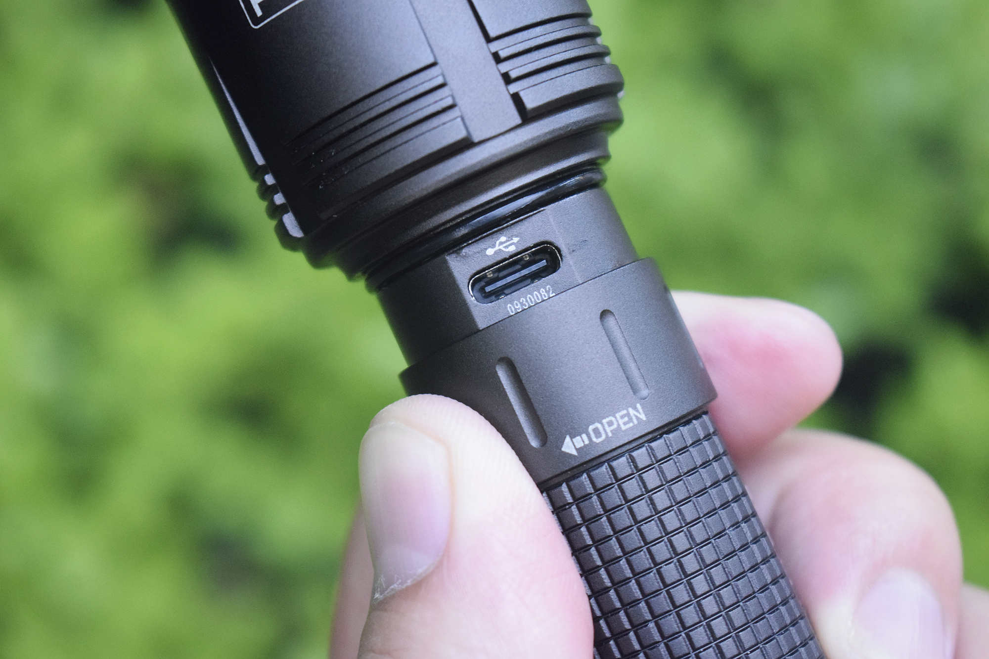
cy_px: 330
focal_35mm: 82
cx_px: 494
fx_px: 2266
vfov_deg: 16.6
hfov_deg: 24.6
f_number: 6.3
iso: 3200
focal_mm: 55
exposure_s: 1/160
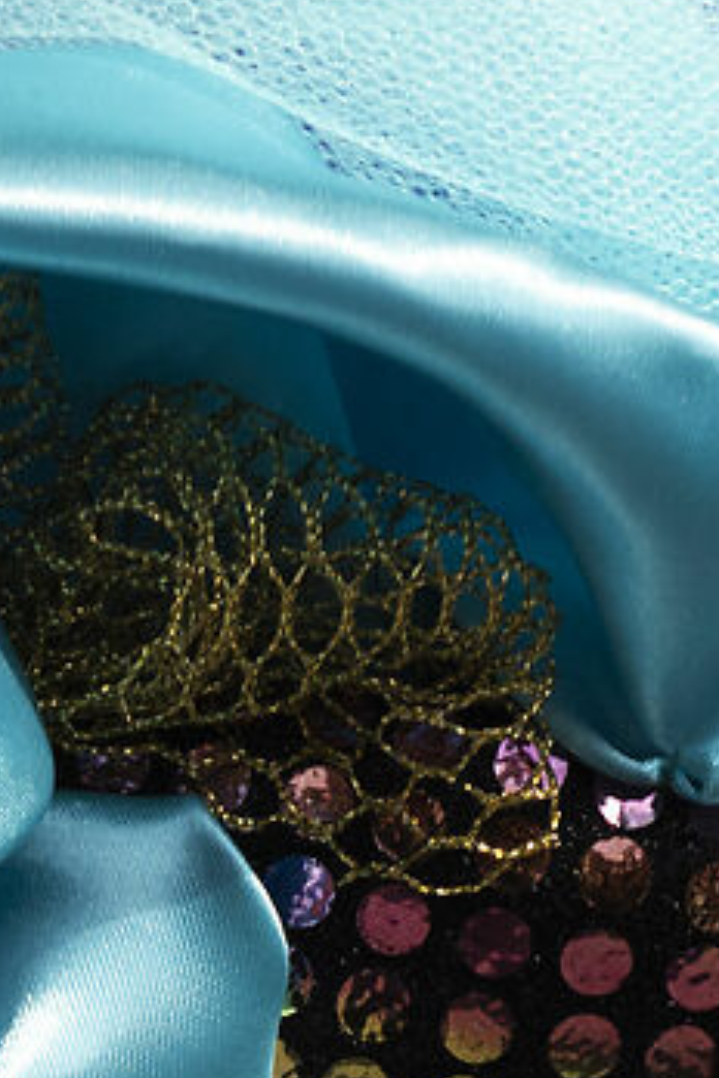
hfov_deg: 2.8
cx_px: 12
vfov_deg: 4.2
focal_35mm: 483
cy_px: 2162
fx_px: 14469
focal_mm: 70
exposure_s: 1/2000
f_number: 6.3
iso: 400
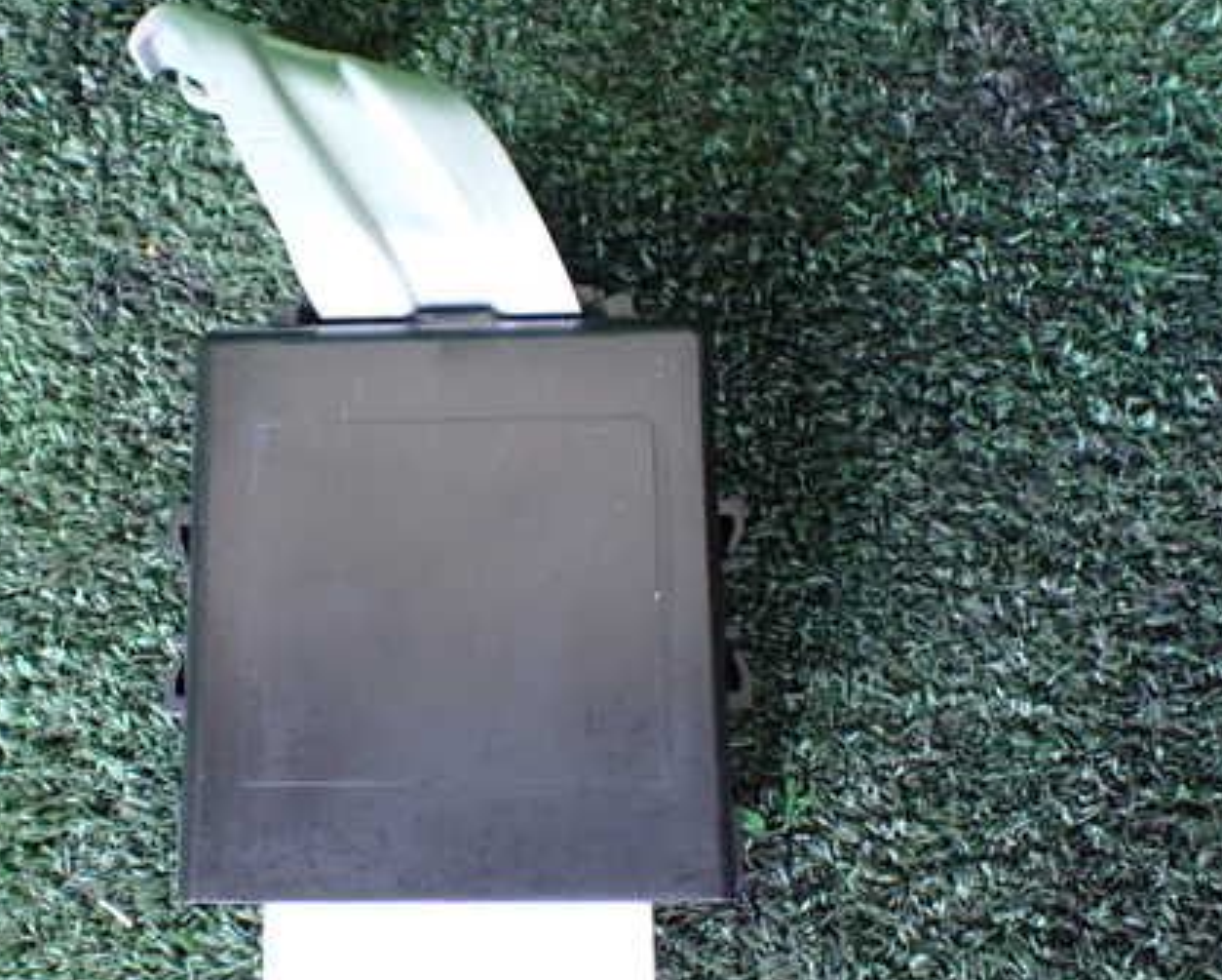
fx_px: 1520
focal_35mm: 42
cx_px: 456
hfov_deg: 43.4
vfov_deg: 35.7
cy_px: 497
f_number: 2.3
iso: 800
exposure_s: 1/40
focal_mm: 5.4
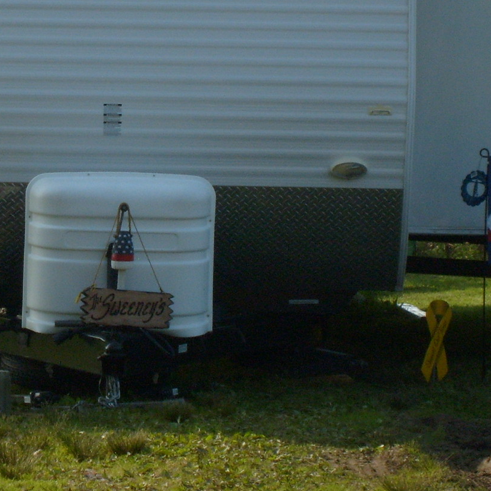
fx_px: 3771
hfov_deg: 7.4
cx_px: 31
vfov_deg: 7.4
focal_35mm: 235
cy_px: 165
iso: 80
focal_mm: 17.4
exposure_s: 1/500
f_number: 4.9
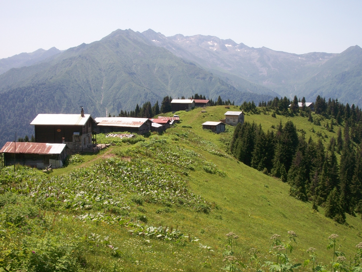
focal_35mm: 44
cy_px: 136
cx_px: 181
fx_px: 460
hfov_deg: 42.9
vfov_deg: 32.9
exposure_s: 1/250
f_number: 6.3
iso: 80
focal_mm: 7.8
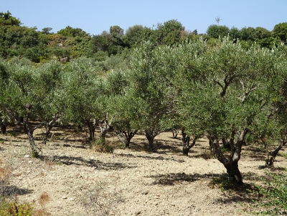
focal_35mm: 78
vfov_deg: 18.9
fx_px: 647
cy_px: 108
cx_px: 144
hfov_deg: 25.0
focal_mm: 13.26
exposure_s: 1/400
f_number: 5
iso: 80
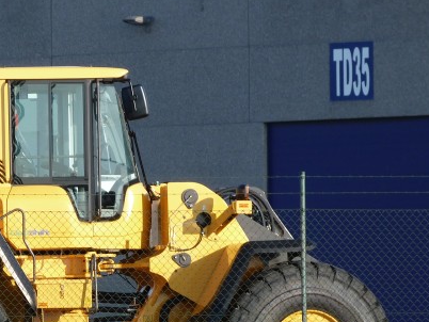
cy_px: 280
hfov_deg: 3.8
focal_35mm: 527
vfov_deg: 2.8
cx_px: 67
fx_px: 6535
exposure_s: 1/250
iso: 80
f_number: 4.5
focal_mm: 47.7
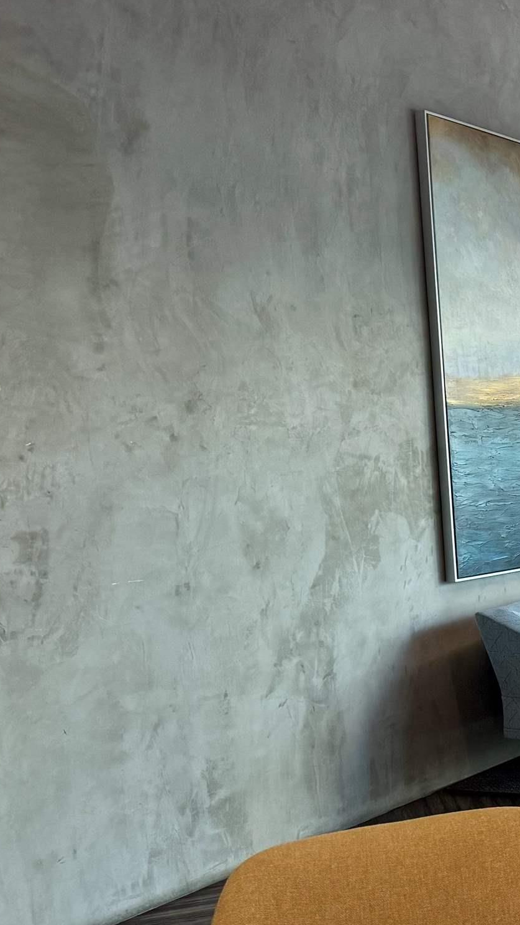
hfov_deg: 18.6
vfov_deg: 38.3
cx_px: 866
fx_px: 1323
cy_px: 560
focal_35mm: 54
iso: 200
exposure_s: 1/120
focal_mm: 6.76
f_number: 1.78
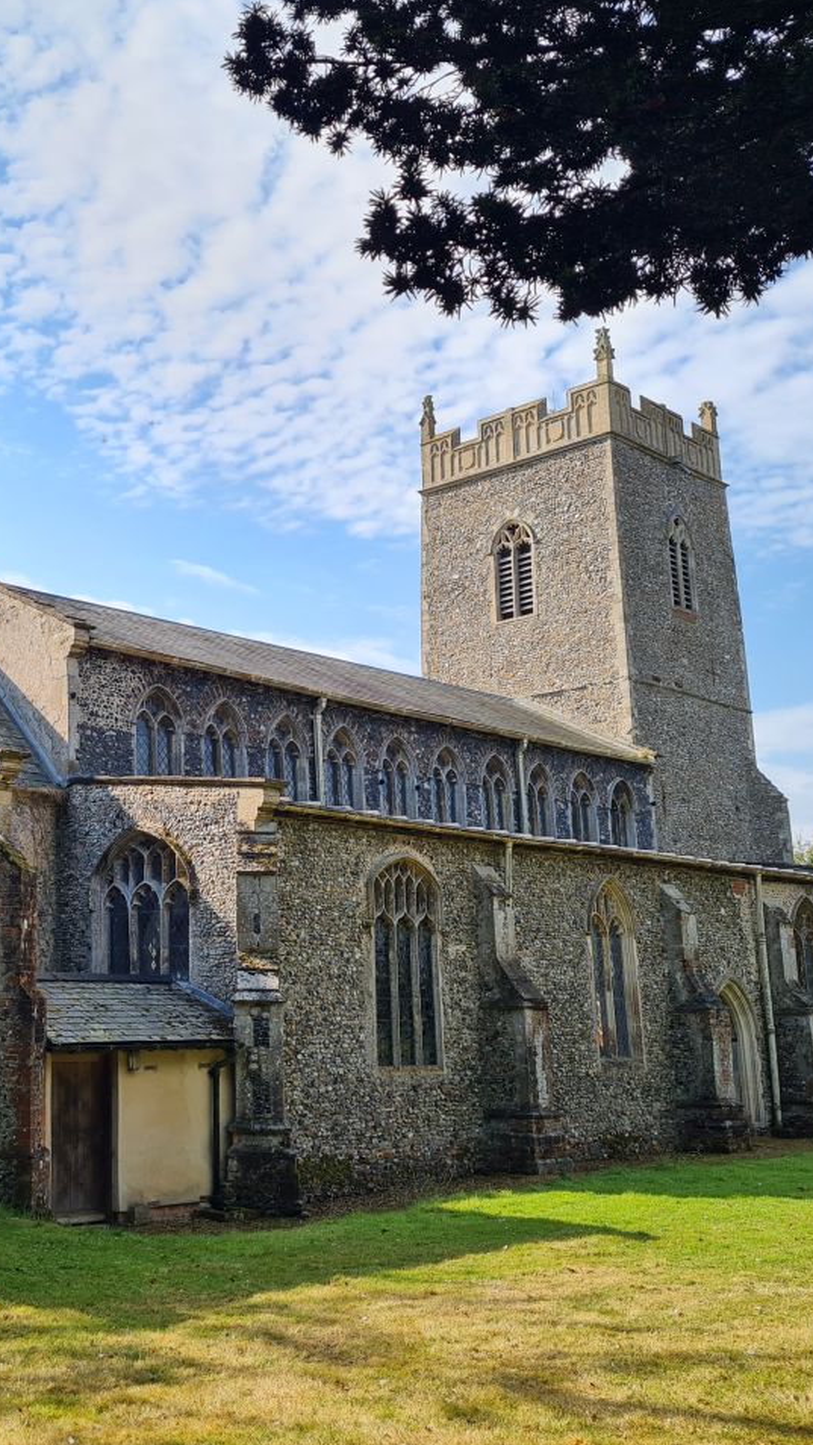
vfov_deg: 52.8
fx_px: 1456
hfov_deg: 29.7
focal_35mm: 38
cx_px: 55
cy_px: 722
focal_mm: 5.4
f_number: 1.8
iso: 50
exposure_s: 1/1684
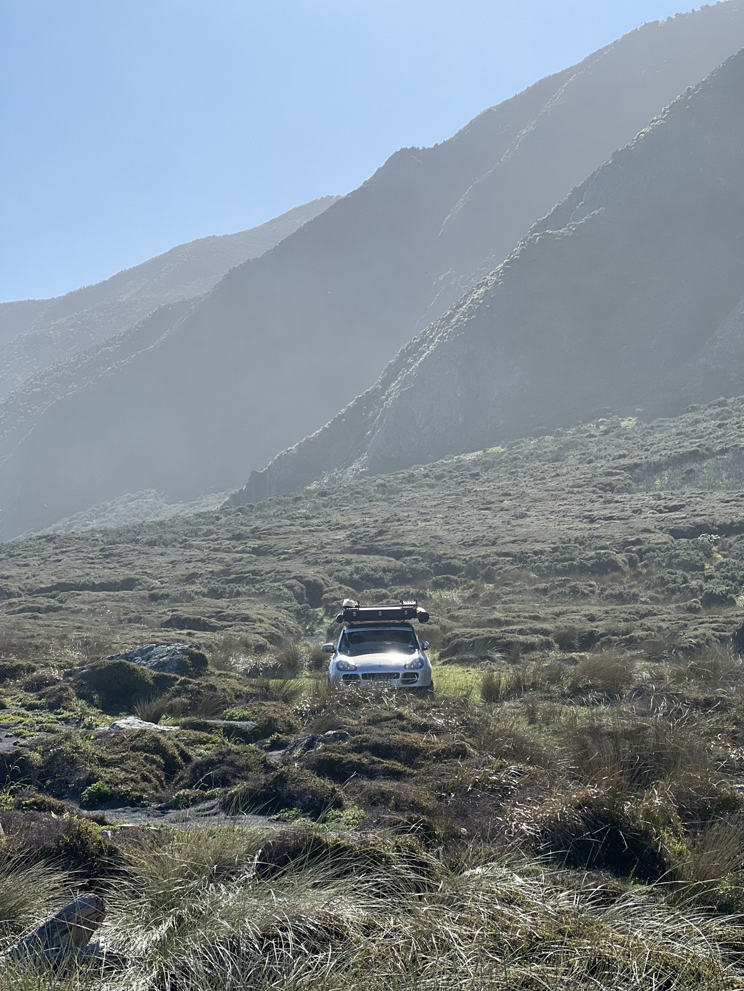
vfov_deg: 25.3
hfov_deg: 19.1
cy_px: 496
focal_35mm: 77
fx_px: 2207
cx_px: 372
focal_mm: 9
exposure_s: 1/791
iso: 32
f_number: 2.8
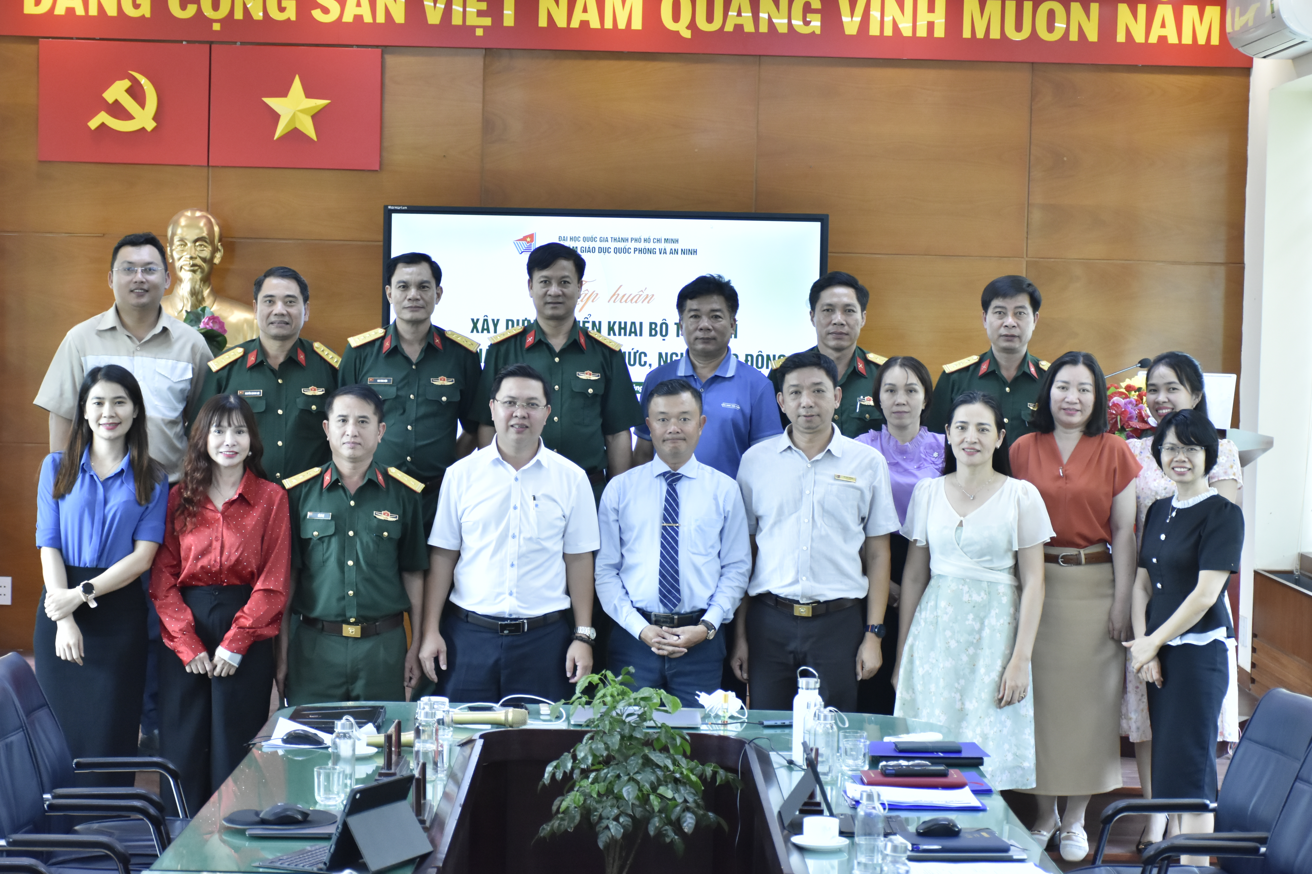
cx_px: 660
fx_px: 2879
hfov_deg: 25.7
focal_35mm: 79
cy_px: 438
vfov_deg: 17.3
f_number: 4.8
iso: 1600
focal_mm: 52
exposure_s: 1/125
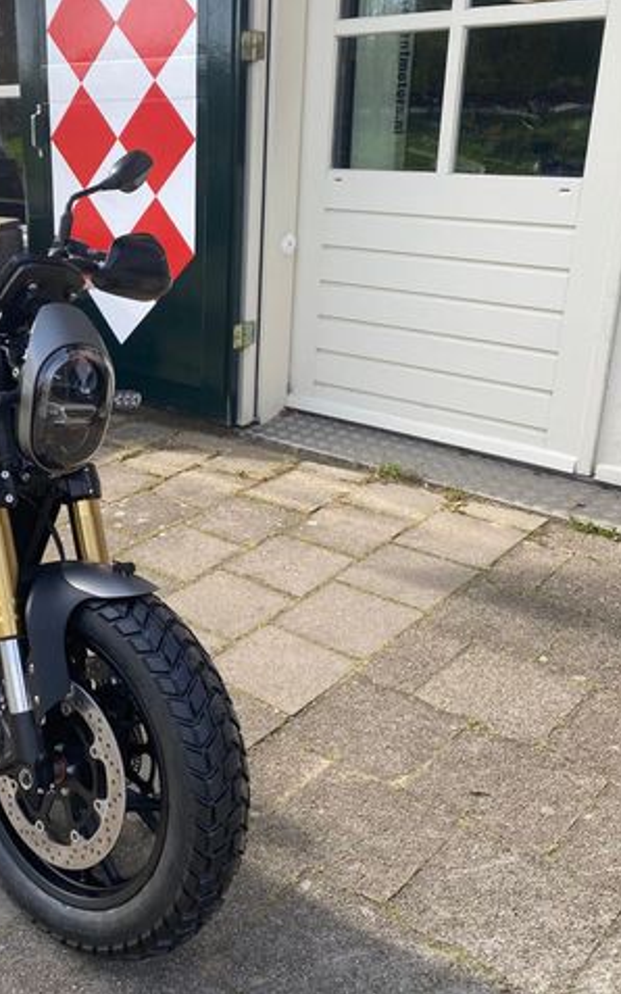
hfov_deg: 33.2
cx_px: 100
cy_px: 496
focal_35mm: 37
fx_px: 1002
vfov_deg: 52.8
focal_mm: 4.25
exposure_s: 1/549
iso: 32
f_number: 1.8
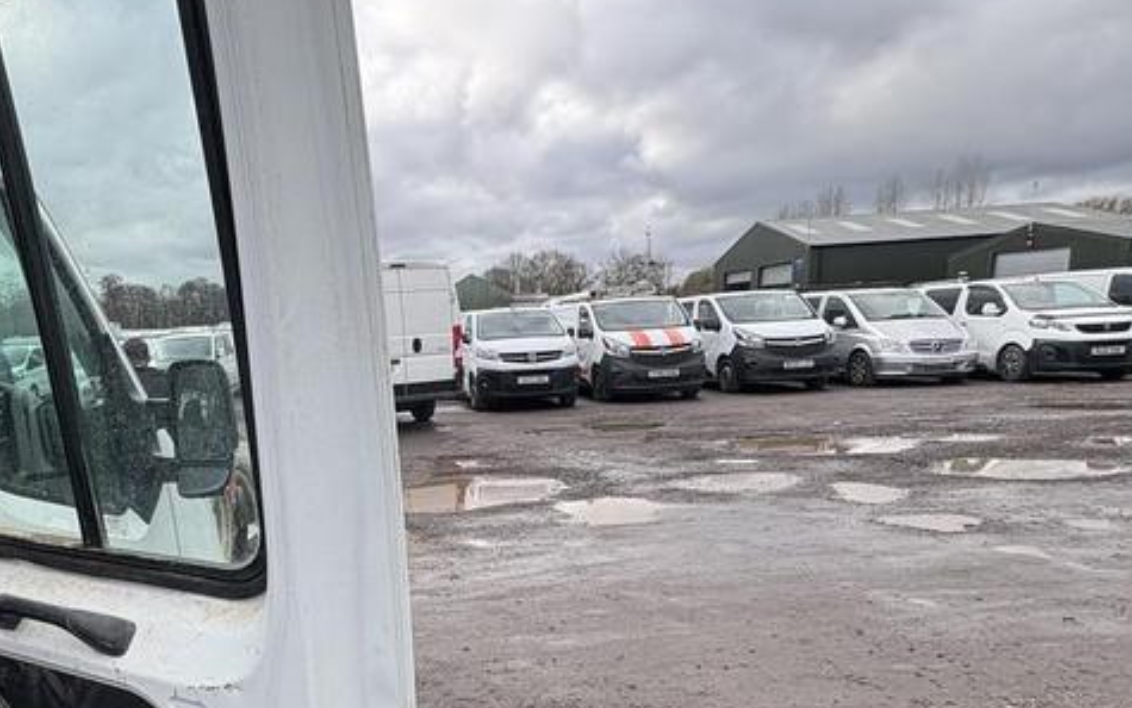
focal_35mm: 28
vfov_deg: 43.5
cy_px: 505
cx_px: 319
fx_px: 864
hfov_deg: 63.5
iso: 40
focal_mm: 2.22
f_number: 2.2
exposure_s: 1/573
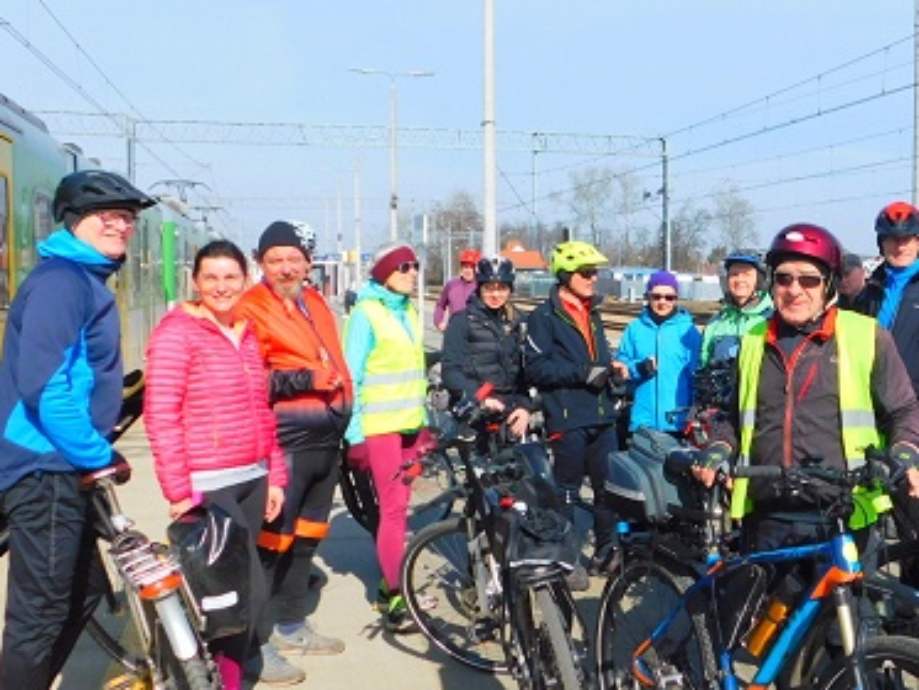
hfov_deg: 38.5
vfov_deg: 30.3
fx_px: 1275
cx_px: 702
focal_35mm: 48
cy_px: 320
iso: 125
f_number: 6.4
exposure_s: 1/400
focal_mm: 4.9
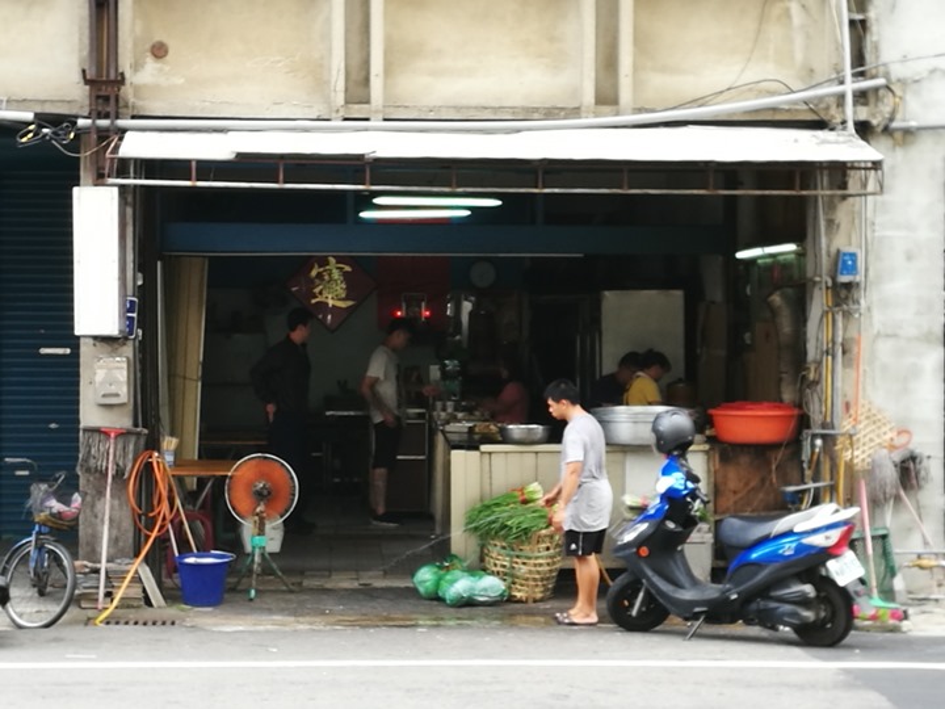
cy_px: 354
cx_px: 472
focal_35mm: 101
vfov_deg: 14.6
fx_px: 2757
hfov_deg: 19.4
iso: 64
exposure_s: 1/120
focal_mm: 4.5
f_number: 2.2
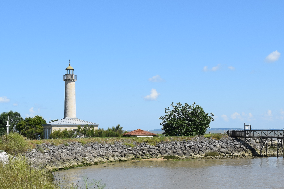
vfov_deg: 17.7
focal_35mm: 77
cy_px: 123
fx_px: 607
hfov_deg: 26.3
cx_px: 131
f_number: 10
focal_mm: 24
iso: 200
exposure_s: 1/400
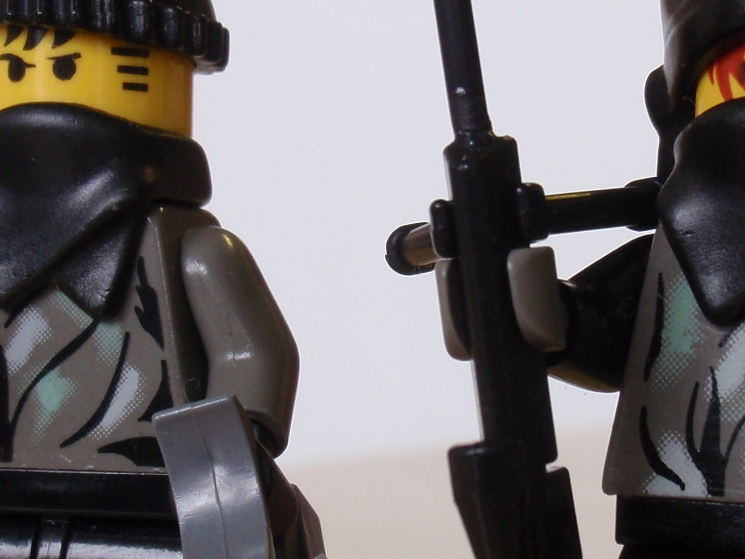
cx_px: 346
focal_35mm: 121
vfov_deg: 12.2
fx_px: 2604
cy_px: 236
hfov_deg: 16.3
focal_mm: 7.25
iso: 125
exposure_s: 1/40
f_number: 3.9
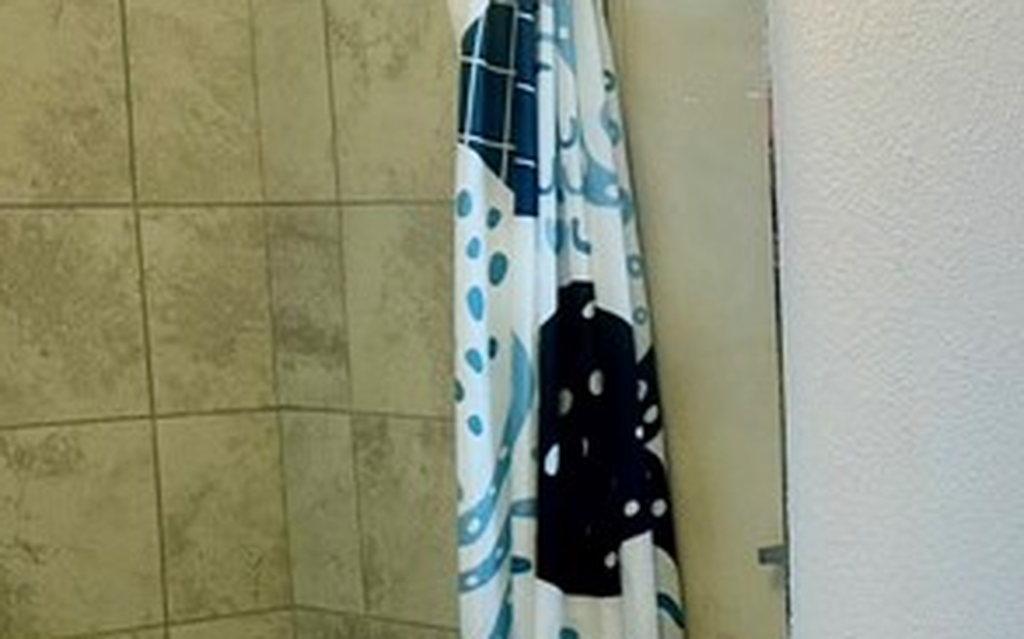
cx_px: 1248
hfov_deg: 21.5
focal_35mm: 89
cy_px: 632
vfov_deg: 14.5
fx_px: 2483
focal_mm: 6.86
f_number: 1.78
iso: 160
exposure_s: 1/120
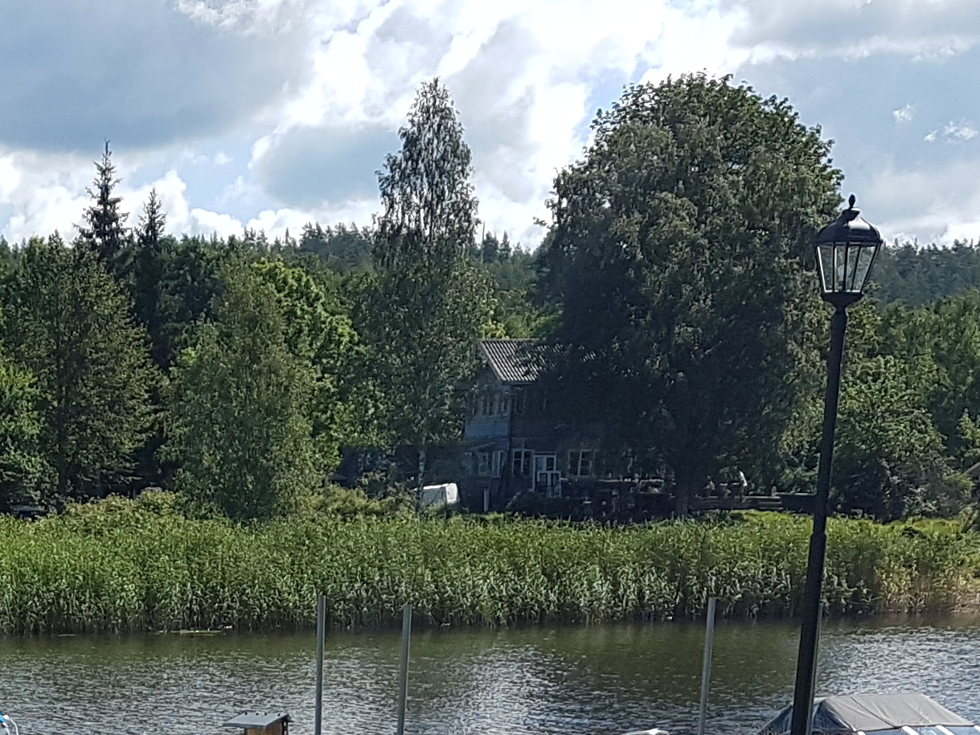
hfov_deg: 21.8
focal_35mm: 86
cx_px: -51
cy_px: 1162
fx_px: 2434
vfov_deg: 15.6
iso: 40
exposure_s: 1/2200
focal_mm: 4.2
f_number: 1.7
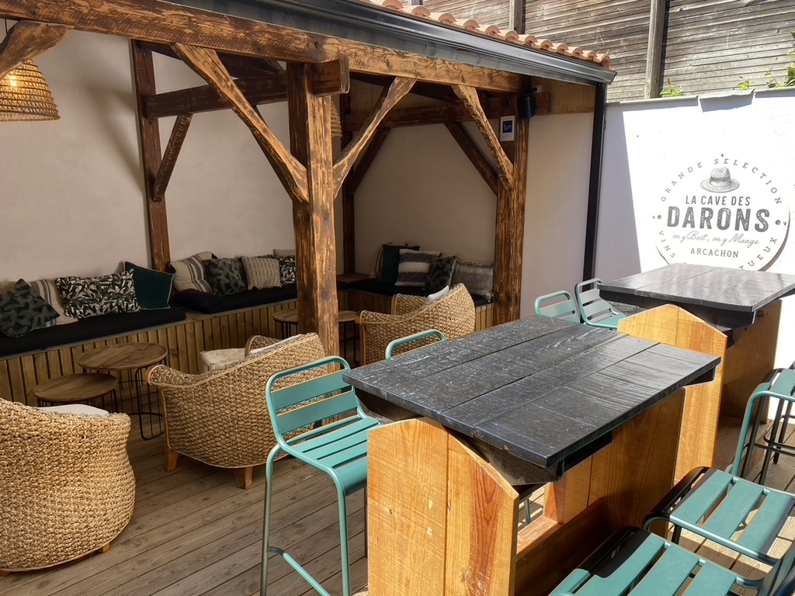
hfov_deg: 67.3
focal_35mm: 26
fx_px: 597
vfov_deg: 53.1
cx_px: 398
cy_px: 298
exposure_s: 1/375
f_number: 1.8
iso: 32
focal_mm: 4.25
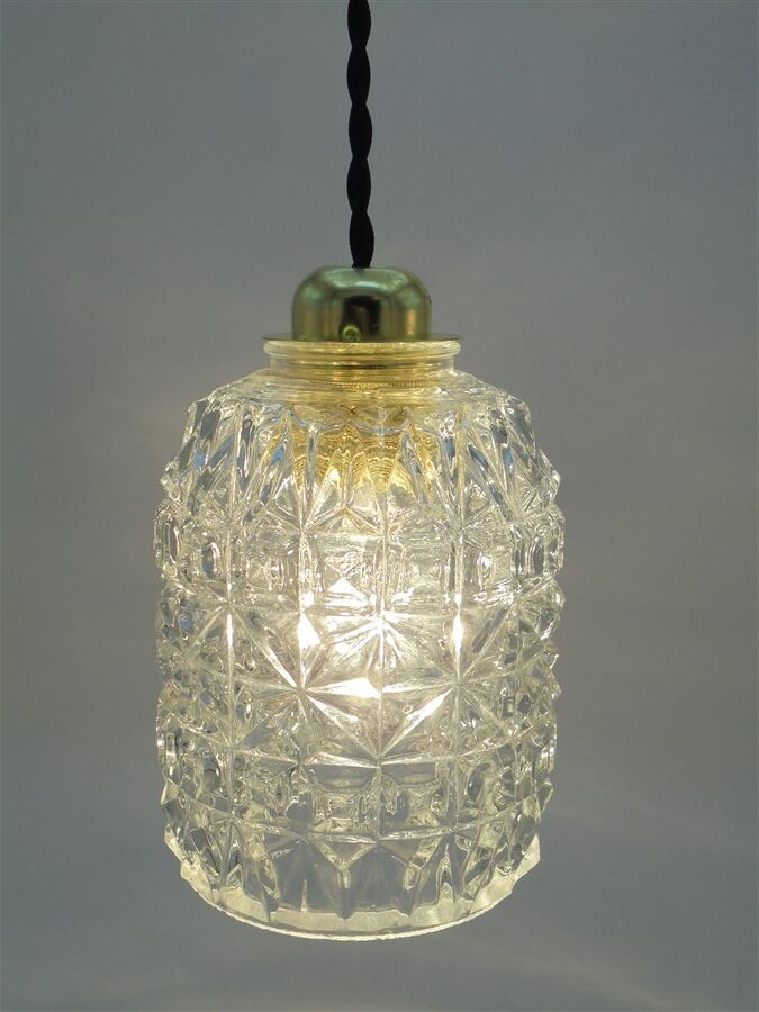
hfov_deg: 33.6
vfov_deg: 43.9
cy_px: 506
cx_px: 380
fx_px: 1257
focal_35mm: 43
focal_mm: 7.8
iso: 100
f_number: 4.5
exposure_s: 1/250
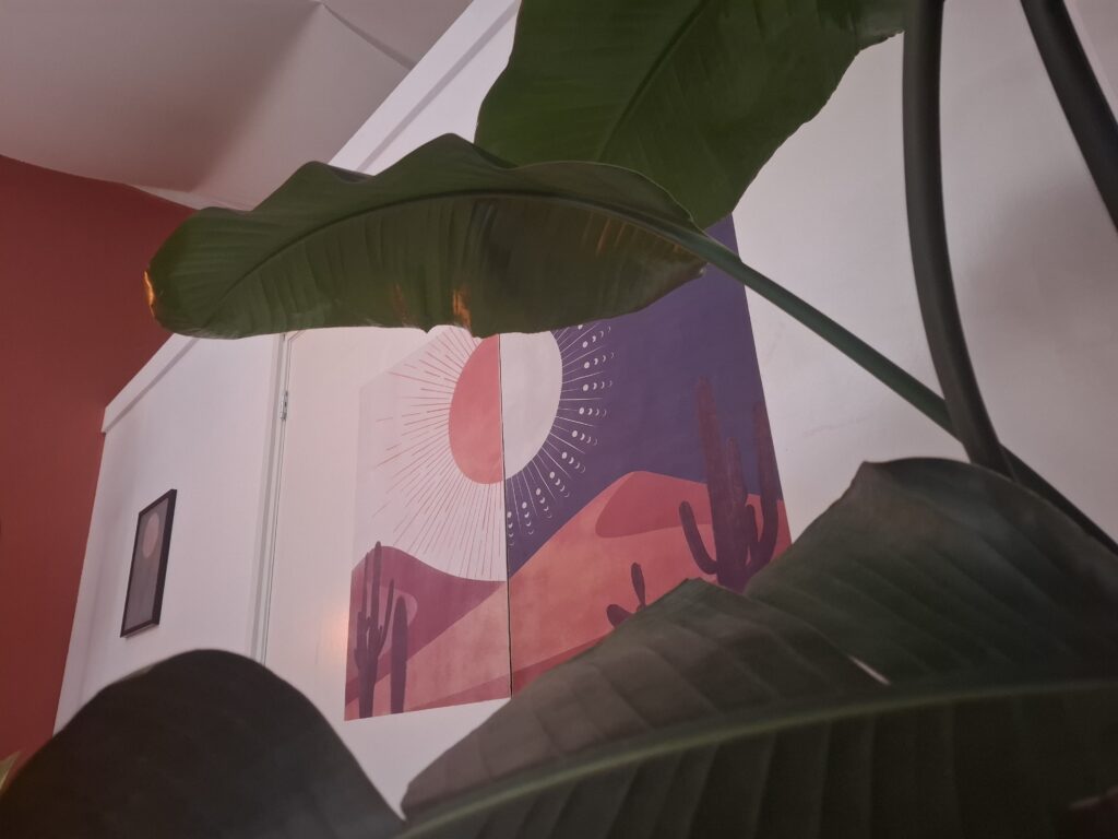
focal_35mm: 23
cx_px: 559
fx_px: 743
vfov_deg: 58.9
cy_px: 420
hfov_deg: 73.9
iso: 640
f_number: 1.8
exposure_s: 1/25
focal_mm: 5.54
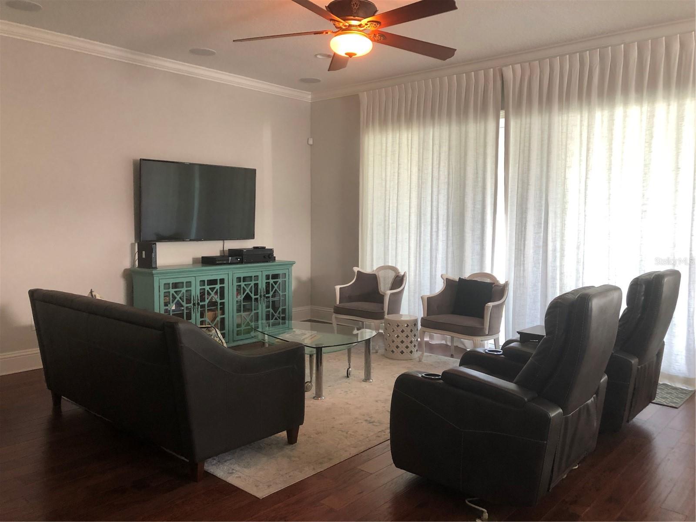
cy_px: 261
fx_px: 563
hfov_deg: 63.4
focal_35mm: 28
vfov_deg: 49.7
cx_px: 348
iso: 50
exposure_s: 1/15
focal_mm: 3.99
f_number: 1.8
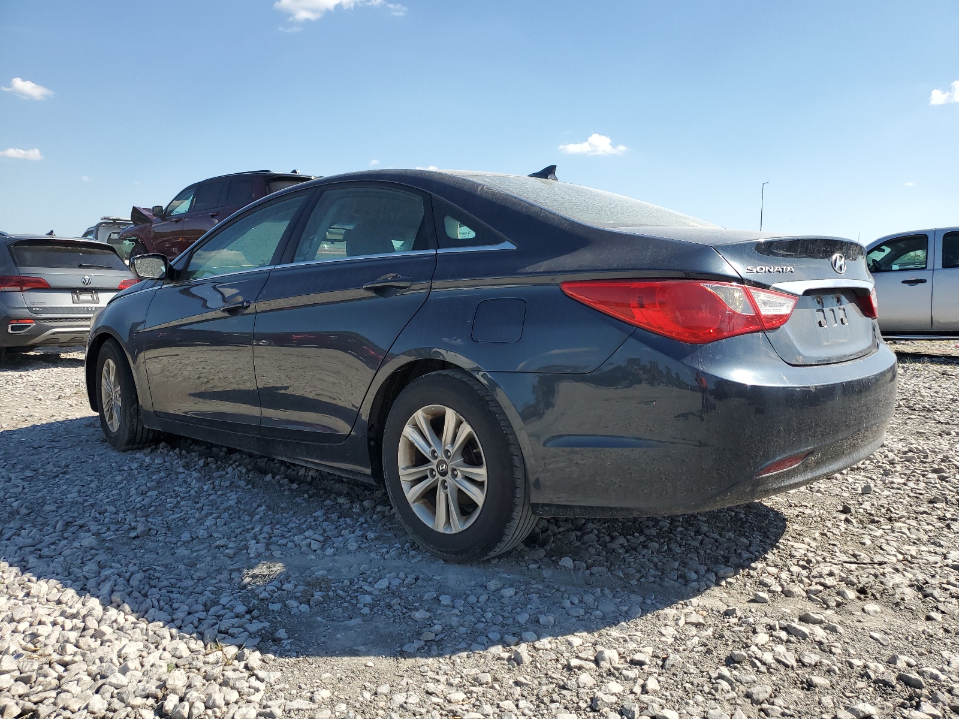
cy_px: 360
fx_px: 720
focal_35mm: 26
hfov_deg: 67.3
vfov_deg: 53.1
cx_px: 480
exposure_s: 1/2500
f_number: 1.5
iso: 50
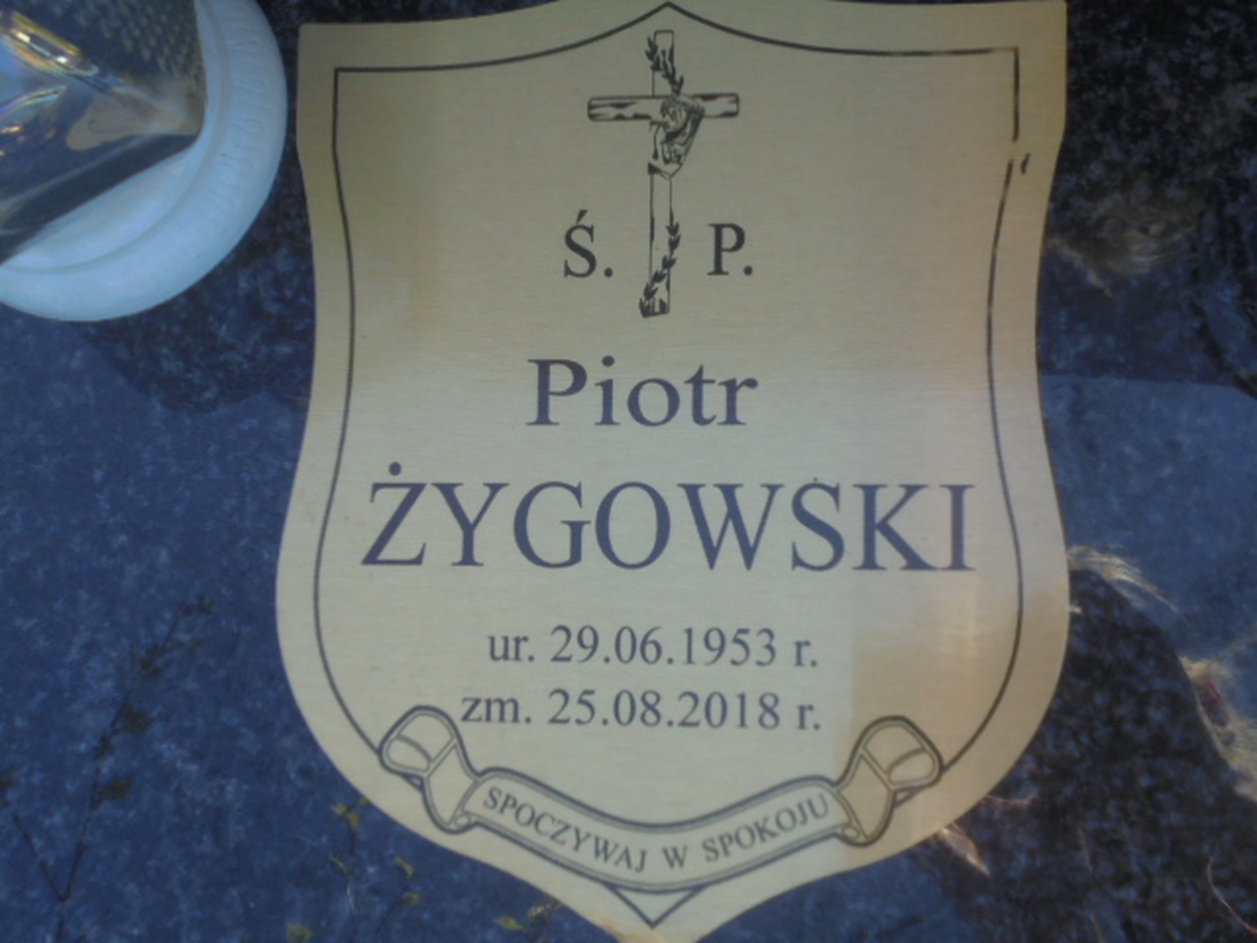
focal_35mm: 49
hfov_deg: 38.9
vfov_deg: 29.7
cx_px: 628
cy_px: 472
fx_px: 1779
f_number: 4.8
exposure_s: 1/160
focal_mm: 8.9
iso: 100
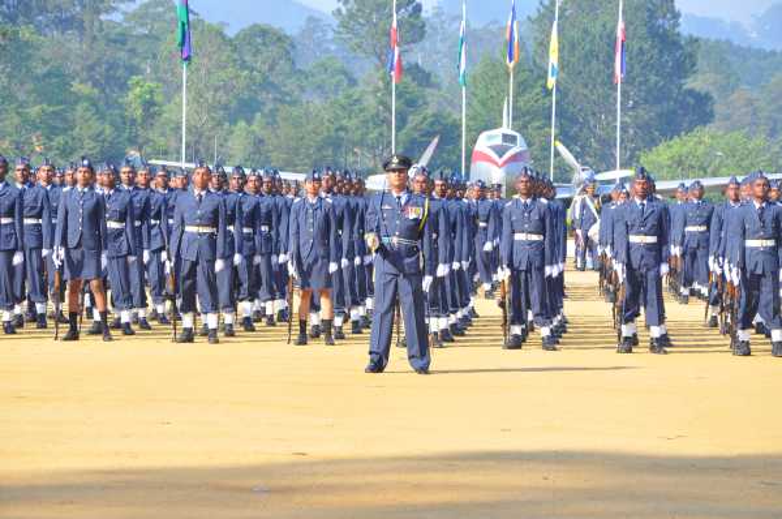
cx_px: 391
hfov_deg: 13.1
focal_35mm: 158
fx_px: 3416
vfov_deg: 8.7
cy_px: 260
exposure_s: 1/125
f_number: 10
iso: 200
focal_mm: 105
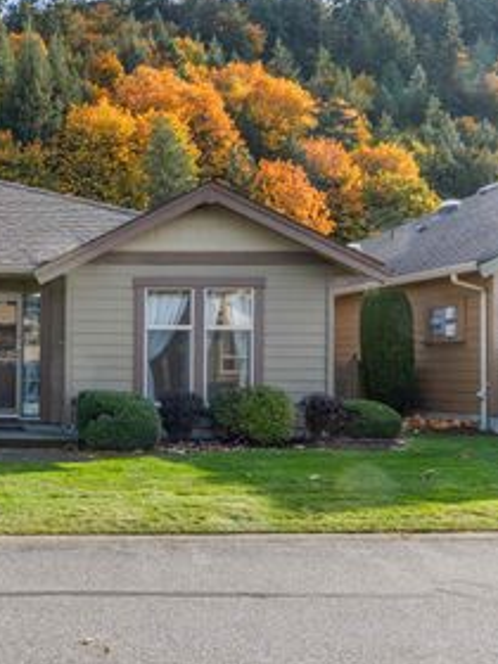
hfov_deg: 33.1
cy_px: 321
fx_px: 691
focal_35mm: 36
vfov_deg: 51.3
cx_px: -88
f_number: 11
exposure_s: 1/50
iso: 200
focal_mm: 14
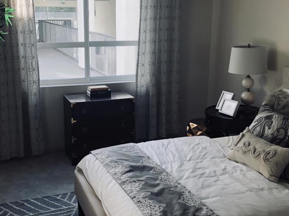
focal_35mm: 48
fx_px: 401
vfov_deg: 30.3
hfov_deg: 39.7
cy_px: 103
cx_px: 139
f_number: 1.8
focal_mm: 3.99
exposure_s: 1/120
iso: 32
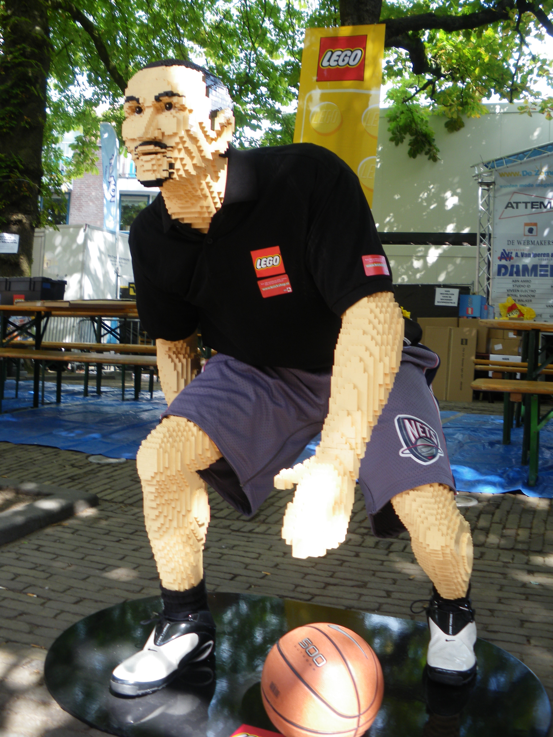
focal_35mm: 36
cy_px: 368
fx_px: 767
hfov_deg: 39.7
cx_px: 276
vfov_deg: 51.4
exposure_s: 1/50
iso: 64
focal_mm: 6.3
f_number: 3.5
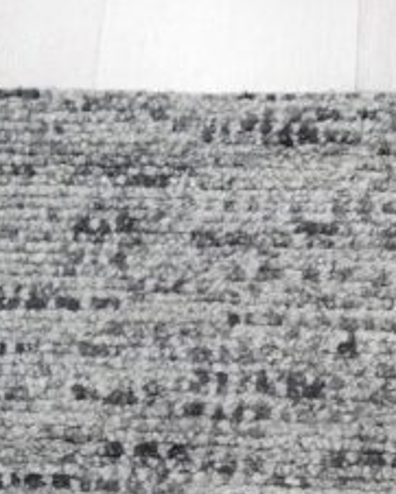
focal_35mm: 112
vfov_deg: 17.1
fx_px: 1640
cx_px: 643
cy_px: 330
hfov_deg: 12.8
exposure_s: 1/250
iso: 500
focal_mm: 30
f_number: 4
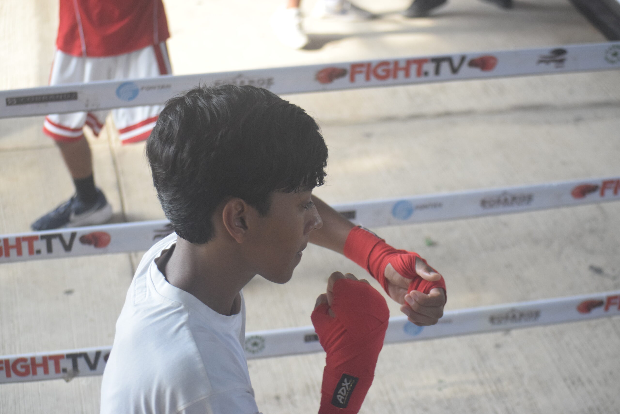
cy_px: 207
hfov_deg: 18.9
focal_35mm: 108
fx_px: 1860
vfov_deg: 12.7
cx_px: 310
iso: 2200
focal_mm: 72
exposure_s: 1/500
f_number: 4.2
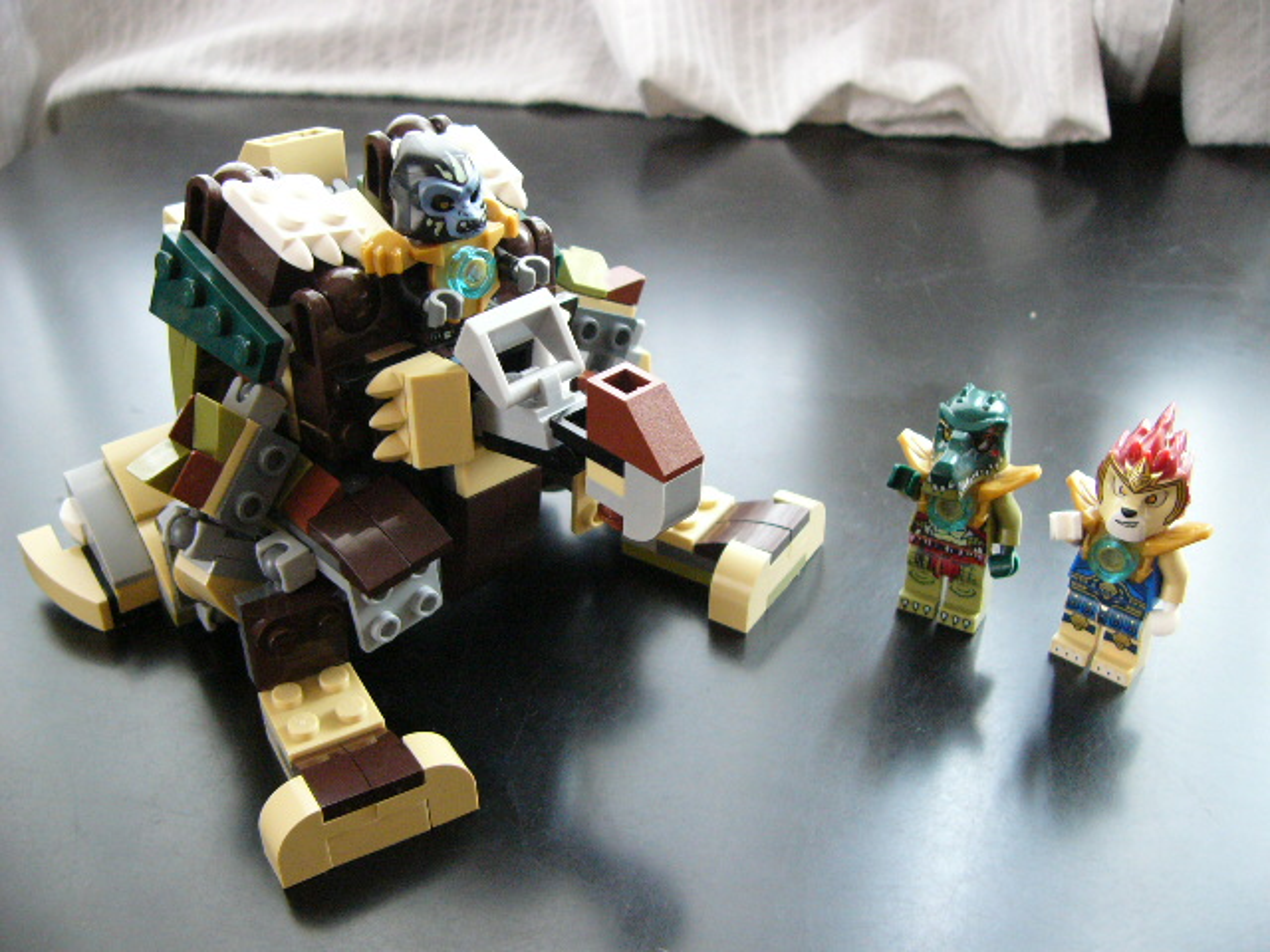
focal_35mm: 36
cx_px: 635
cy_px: 476
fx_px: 1321
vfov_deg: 39.7
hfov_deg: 51.4
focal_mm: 6
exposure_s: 1/25
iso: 200
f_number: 2.8
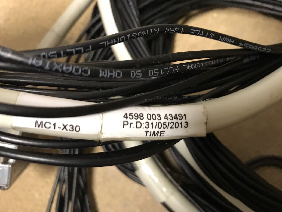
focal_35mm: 28
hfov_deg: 63.4
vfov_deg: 49.7
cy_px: 106
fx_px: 228
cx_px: 141
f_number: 1.8
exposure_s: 1/13
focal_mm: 3.99
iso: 100
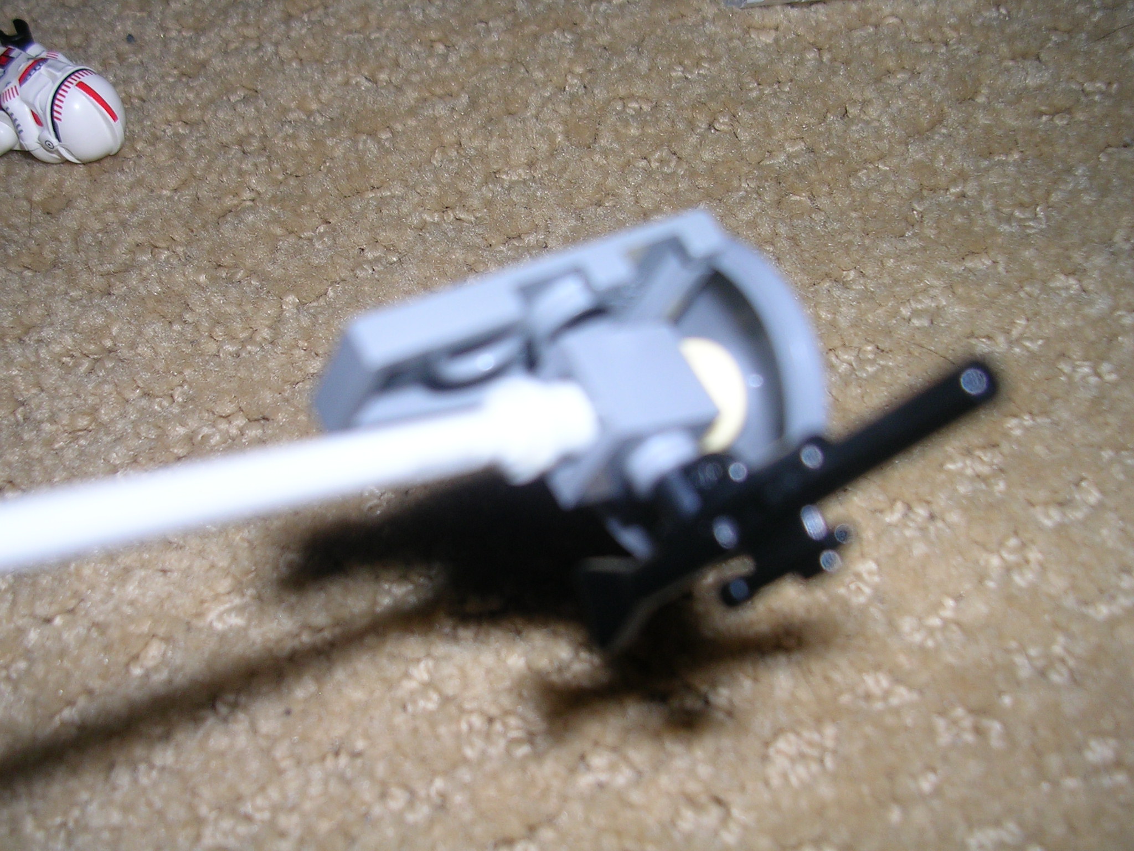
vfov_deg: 37.7
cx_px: 567
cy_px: 426
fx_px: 1245
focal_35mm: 38
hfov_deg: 49.0
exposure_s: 1/60.1
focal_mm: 5.8
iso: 50
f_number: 2.8
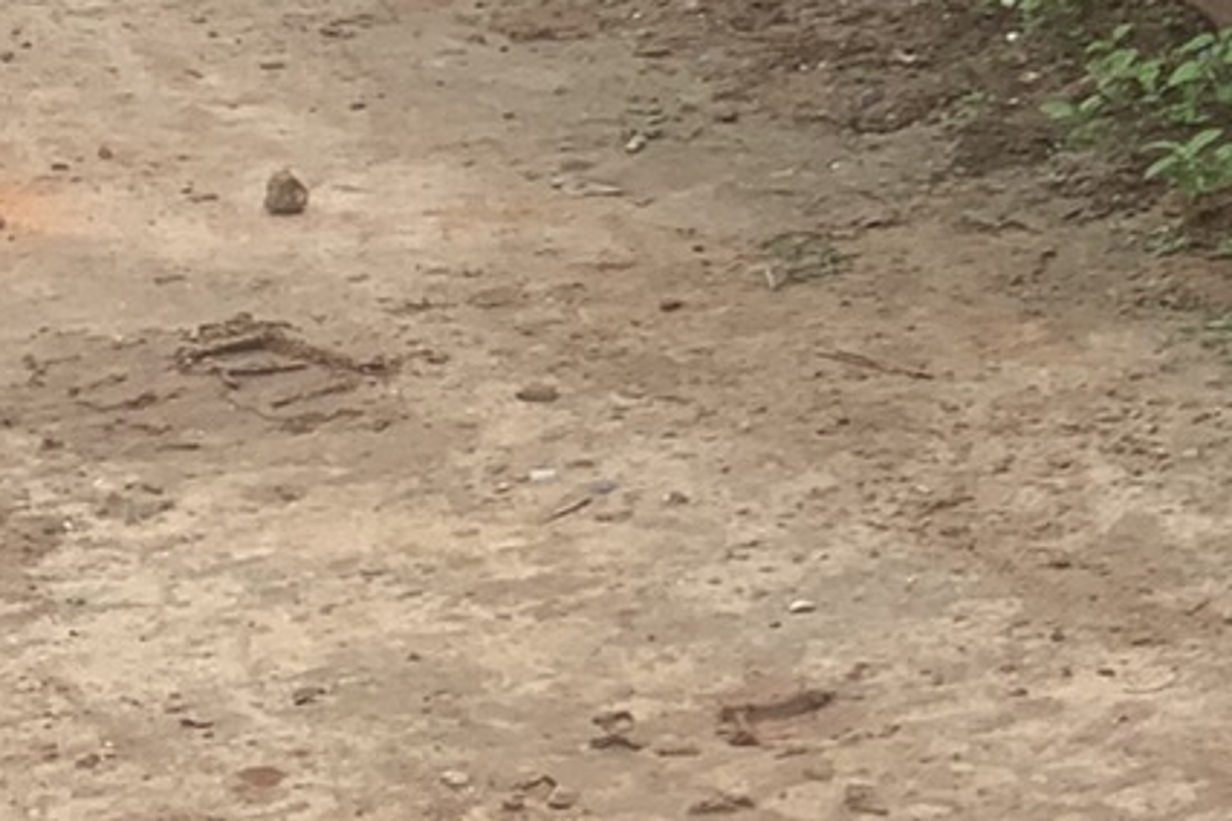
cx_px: 1926
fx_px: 4449
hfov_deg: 14.5
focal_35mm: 130
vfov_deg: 10.2
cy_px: -442
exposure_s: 1/1021
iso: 25
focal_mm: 4.25
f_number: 1.8
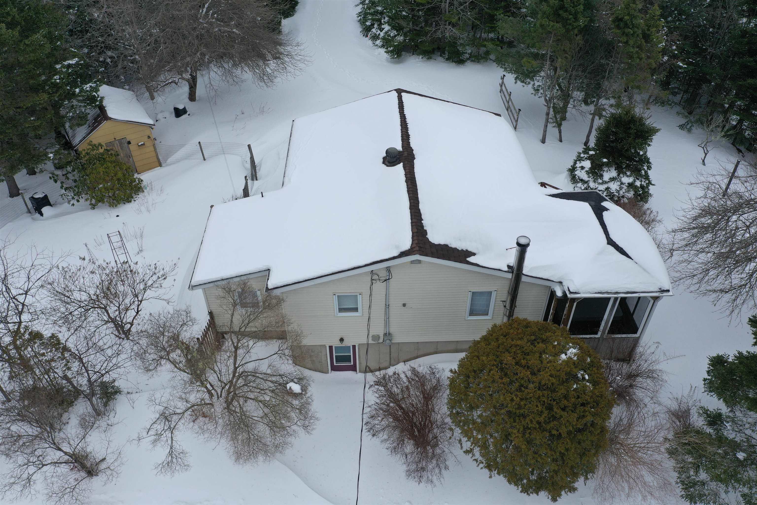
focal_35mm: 28
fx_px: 589
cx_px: 378
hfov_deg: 65.5
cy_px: 252
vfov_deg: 46.4
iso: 100
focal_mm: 10.26
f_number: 5
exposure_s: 1/320
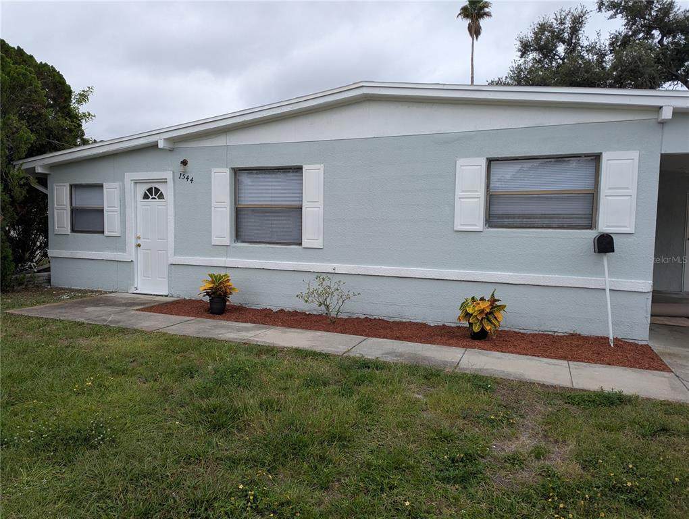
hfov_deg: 71.5
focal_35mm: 24
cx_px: 344
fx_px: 478
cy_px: 260
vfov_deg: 56.9
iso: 48
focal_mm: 6.81
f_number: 1.85
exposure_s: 1/1490
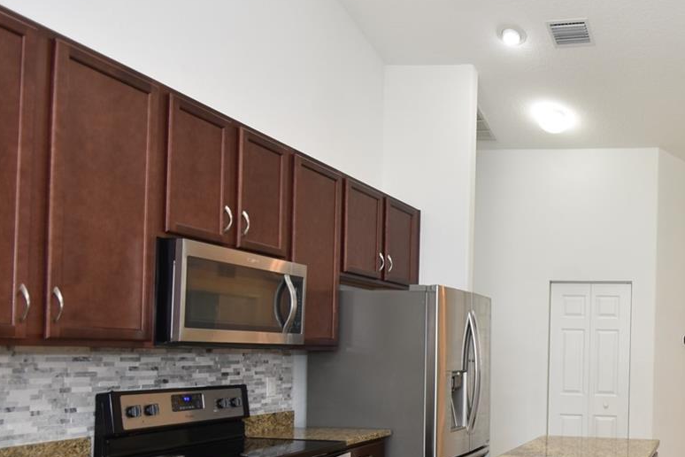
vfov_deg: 41.0
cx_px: 645
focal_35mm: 31
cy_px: 345
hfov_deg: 51.4
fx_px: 590
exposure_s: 1/60
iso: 200
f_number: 4
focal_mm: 10
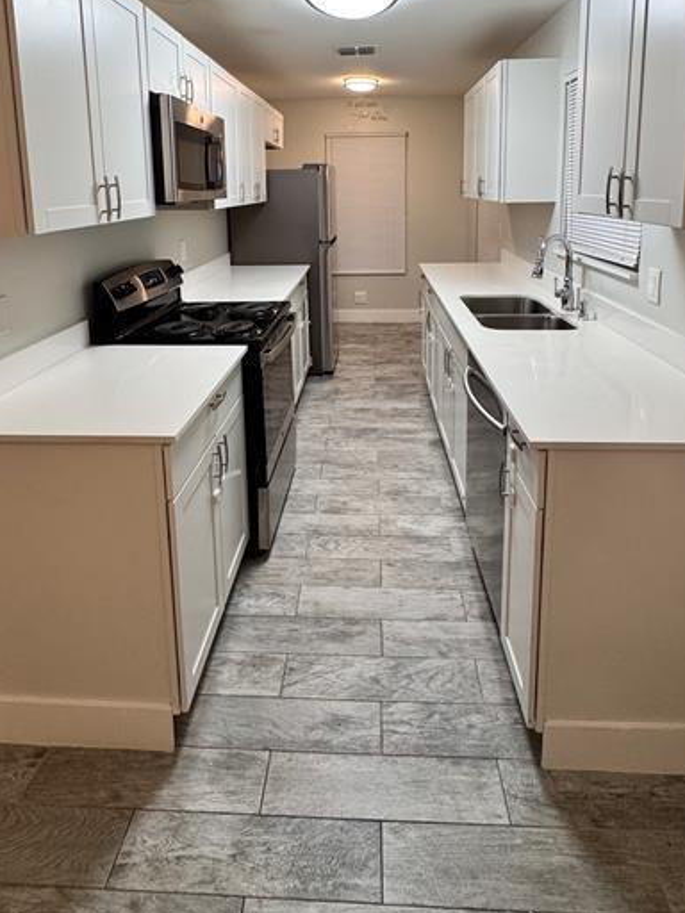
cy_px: 266
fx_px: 554
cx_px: 341
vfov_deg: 75.1
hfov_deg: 63.4
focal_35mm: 21
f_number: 2.2
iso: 200
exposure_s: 1/120
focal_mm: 2.22
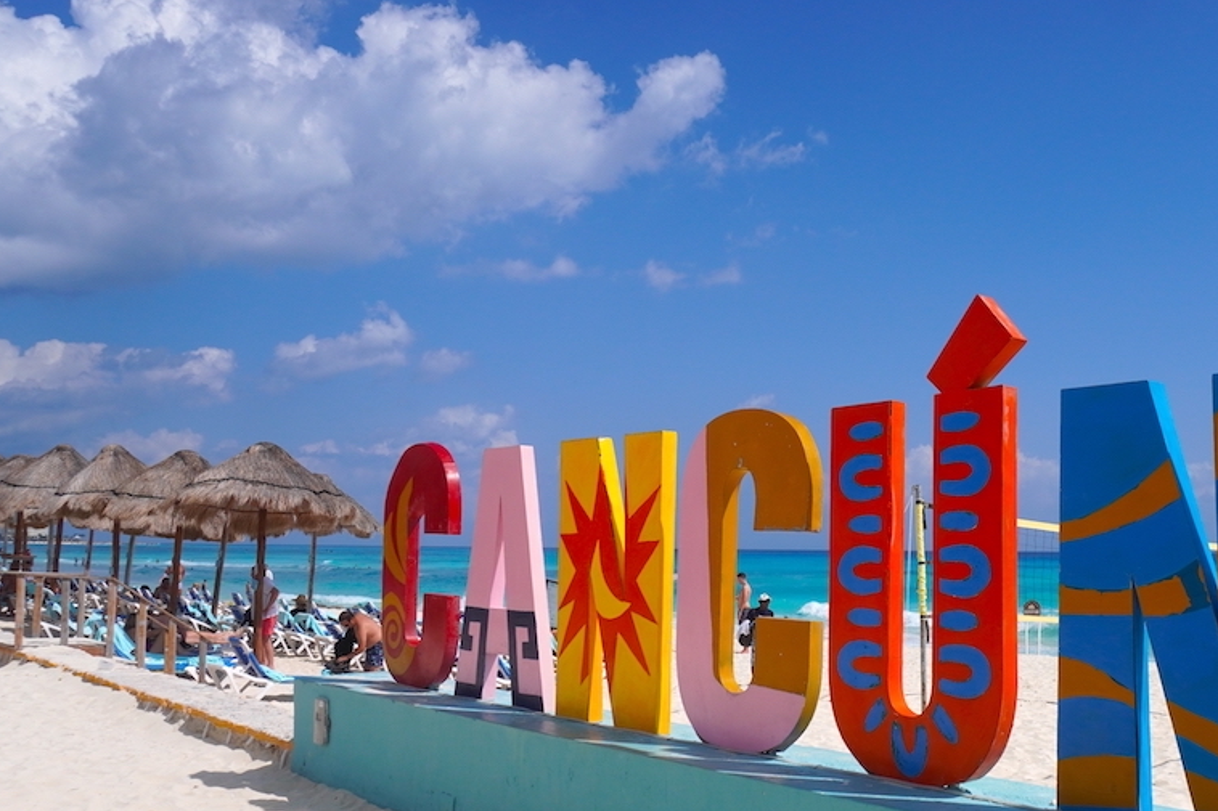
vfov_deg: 34.9
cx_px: 853
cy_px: 490
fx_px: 1285
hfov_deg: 49.4
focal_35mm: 38
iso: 160
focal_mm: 16
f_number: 6.3
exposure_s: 1/2000
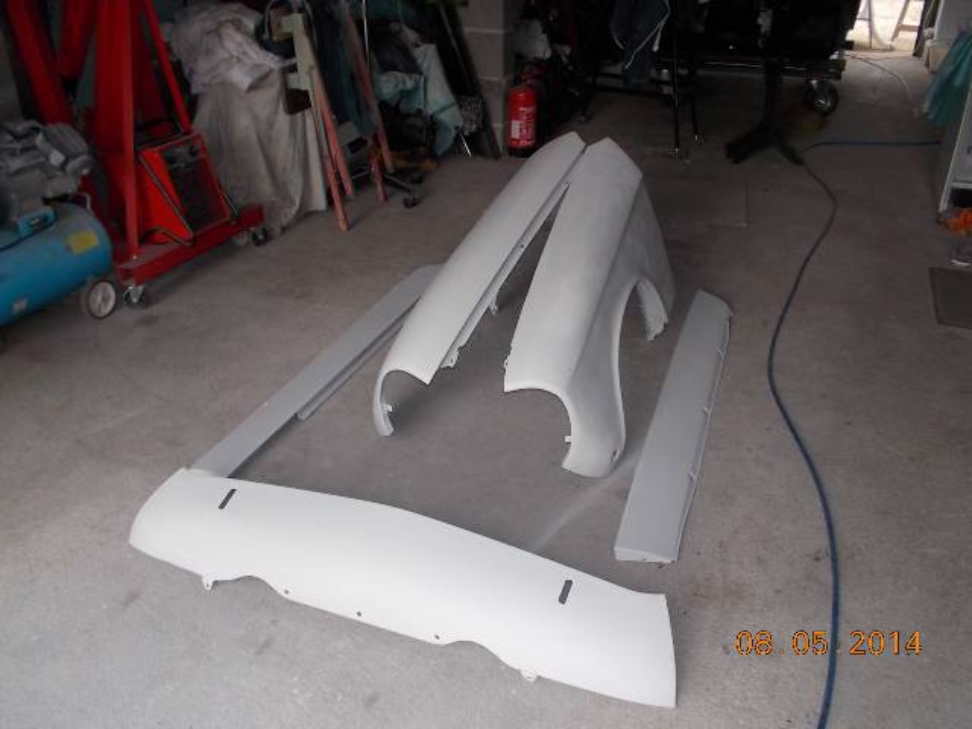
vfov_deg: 48.2
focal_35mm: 29
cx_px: 486
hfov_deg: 61.7
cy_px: 364
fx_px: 814
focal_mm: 4.1
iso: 80
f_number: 3.3
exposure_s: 1/60
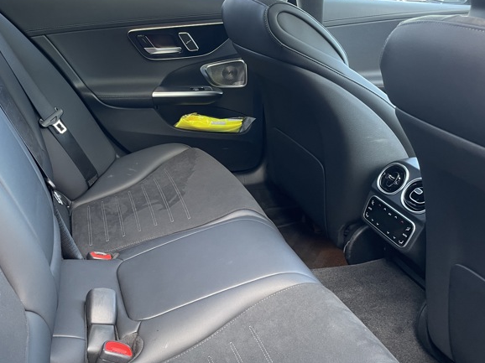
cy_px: 134
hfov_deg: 50.4
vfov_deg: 39.3
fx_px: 504
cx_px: 161
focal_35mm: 36
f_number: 1.6
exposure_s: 1/60
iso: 160
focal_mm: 4.2
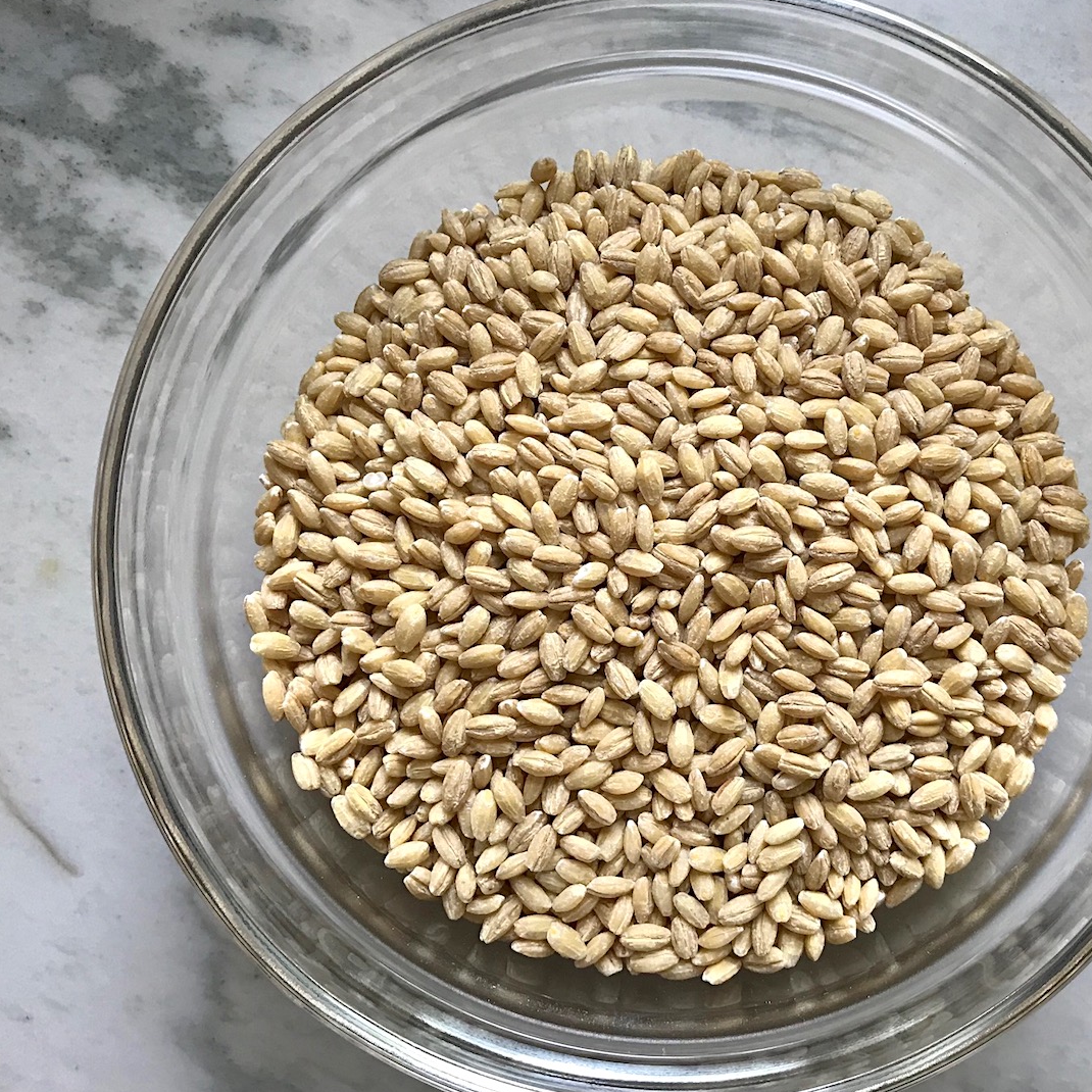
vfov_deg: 44.9
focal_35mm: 37
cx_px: 666
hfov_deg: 44.6
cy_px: 540
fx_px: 1321
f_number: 1.8
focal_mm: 3.99
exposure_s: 1/24
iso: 40
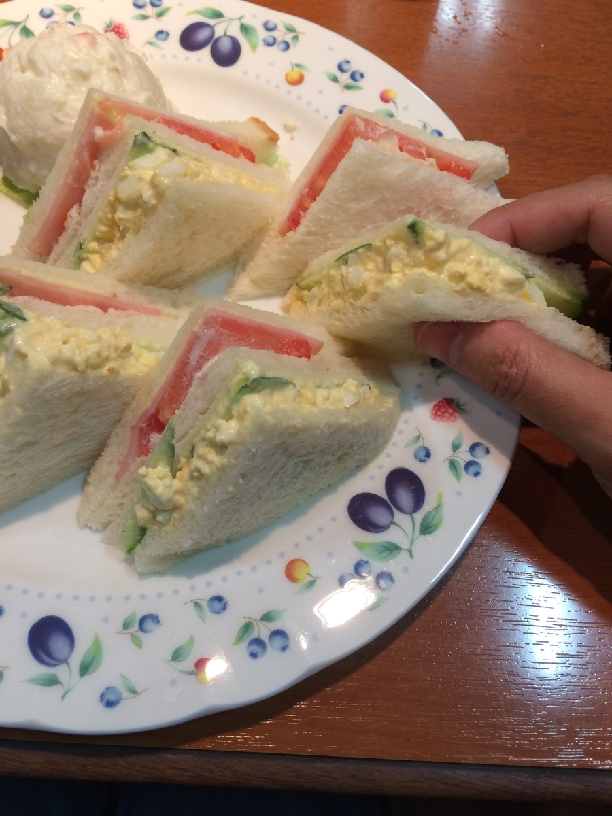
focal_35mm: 29
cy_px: 408
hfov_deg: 48.2
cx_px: 306
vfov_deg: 61.7
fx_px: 684
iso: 64
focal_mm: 4.15
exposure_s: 1/30
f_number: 2.2
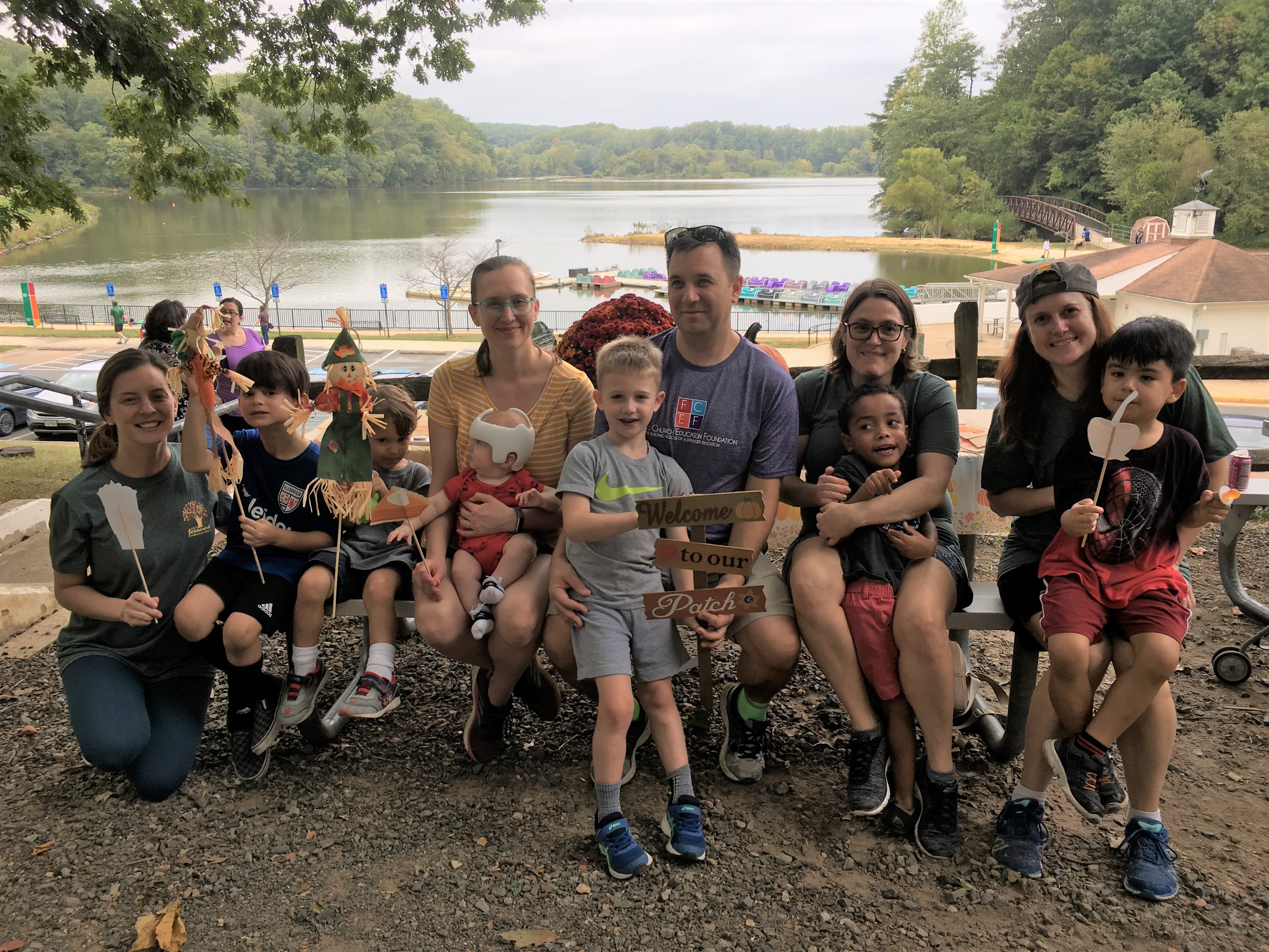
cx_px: 634
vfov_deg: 48.2
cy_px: 476
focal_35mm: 29
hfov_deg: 61.7
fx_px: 1063
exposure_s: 1/255
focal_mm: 4.15
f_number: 2.2
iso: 25
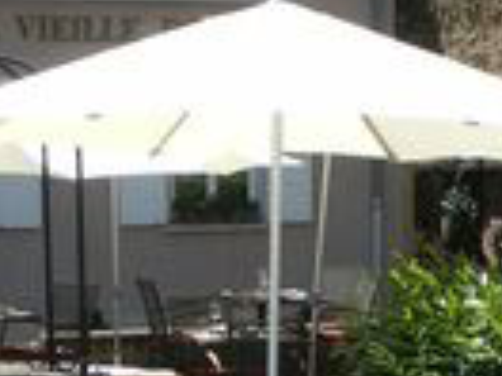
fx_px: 1581
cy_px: 308
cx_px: 236
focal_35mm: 109
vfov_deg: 13.5
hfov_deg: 18.0
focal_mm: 6.3
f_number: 4.6
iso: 64
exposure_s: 1/400
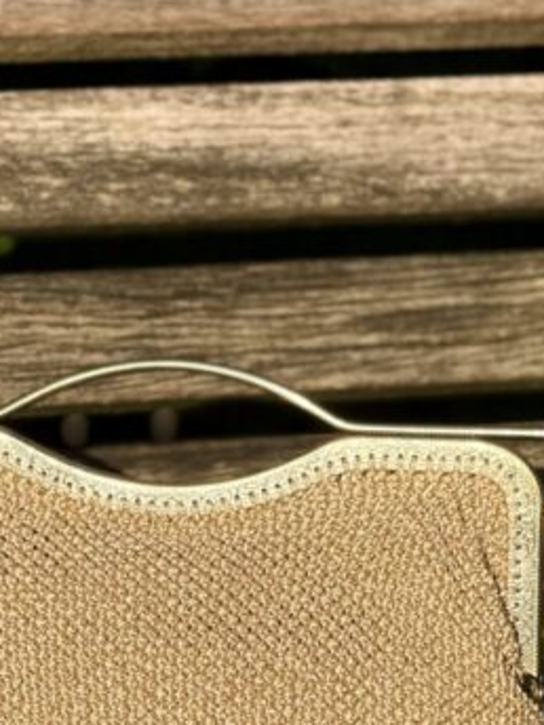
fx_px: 5846
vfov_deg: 7.1
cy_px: 649
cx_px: 112
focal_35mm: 279
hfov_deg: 5.3
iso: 50
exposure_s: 1/525
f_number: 2.8
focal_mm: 15.66
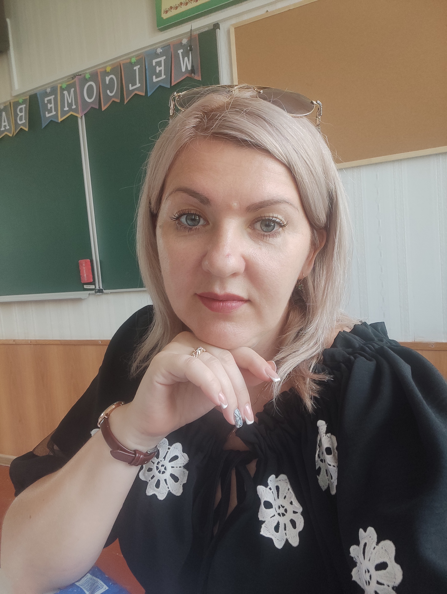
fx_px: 344
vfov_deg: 81.7
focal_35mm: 20
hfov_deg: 66.0
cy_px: 297
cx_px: 224
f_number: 2.45
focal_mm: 3.5
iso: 60
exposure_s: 1/100
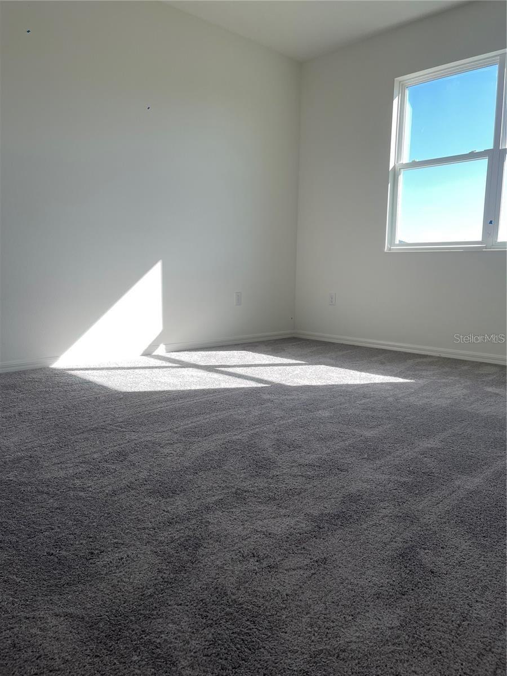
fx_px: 508
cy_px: 338
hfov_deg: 53.1
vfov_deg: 67.3
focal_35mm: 26
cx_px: 254
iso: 32
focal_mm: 5.1
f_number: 1.6
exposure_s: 1/726
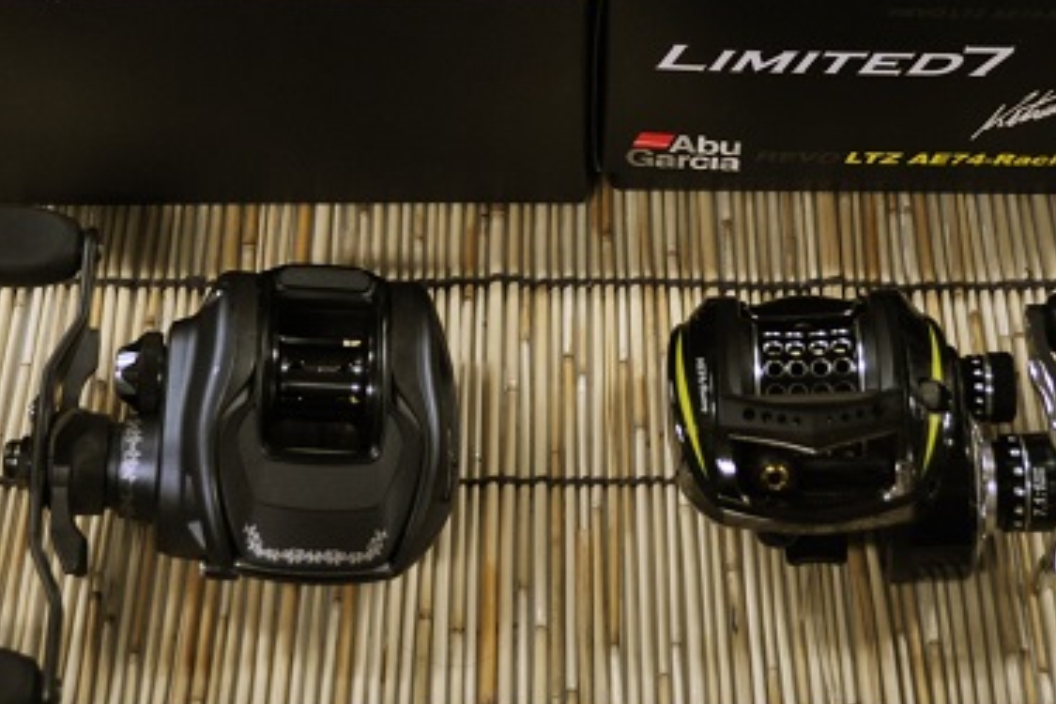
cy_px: 211
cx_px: 563
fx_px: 1965
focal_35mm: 67
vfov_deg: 20.2
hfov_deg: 30.1
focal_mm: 26
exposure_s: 1/50
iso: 800
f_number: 4.2
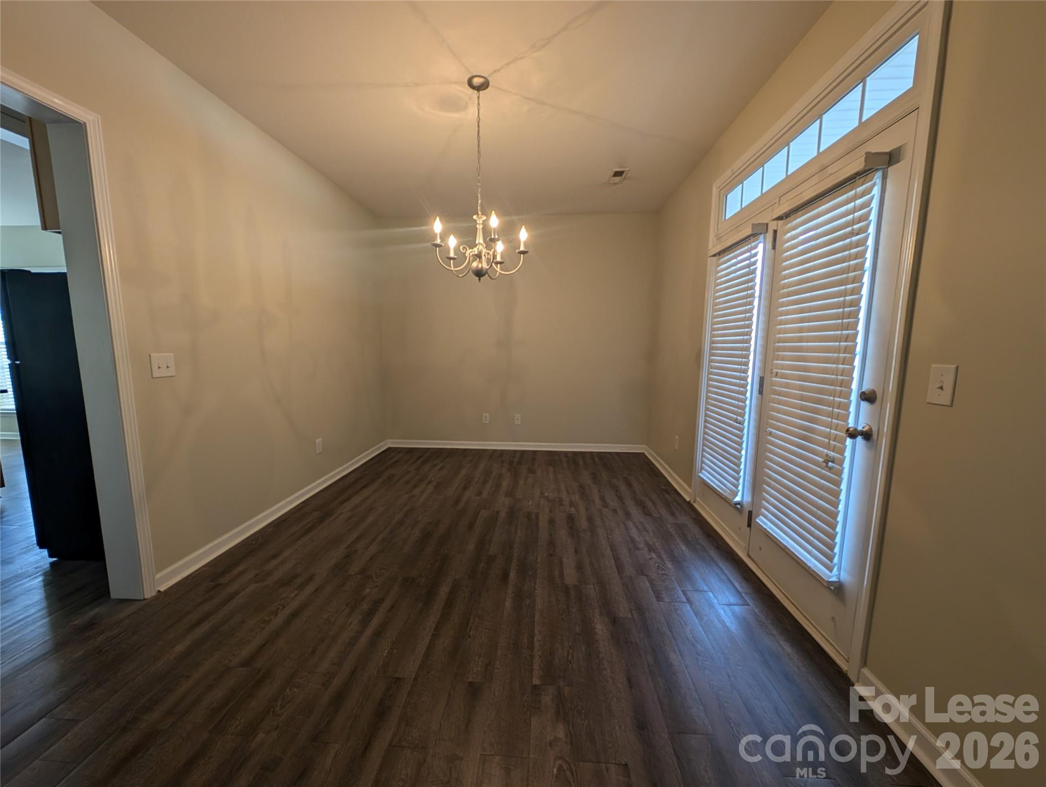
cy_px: 394
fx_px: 363
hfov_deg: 110.5
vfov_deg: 94.6
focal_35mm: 12
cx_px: 523
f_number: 1.95
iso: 83
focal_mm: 2.23
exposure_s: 1/60
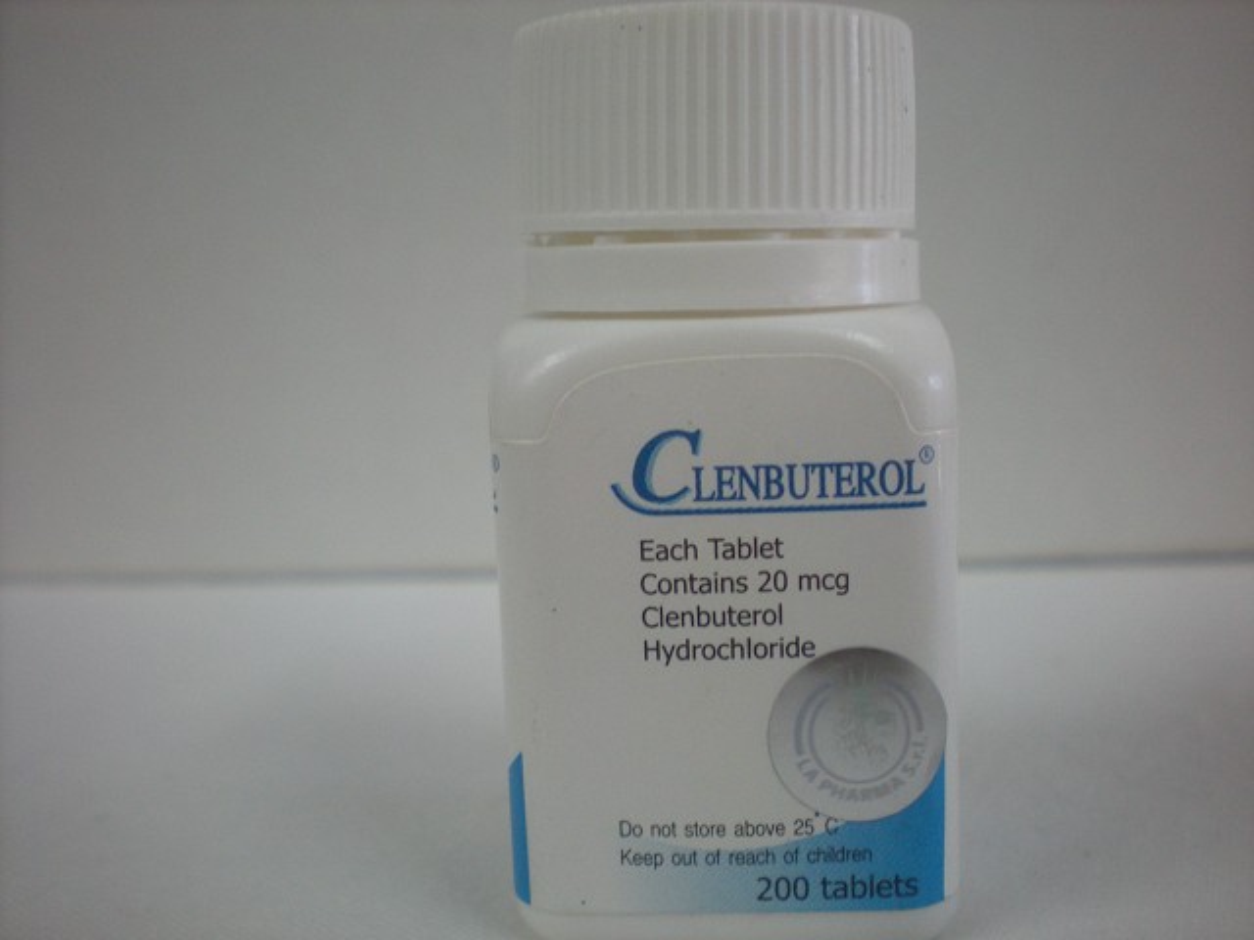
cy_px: 470
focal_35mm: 38
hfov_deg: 49.0
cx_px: 627
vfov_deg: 37.7
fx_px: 1377
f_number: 3.1
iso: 200
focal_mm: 6.3
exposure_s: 1/48.8
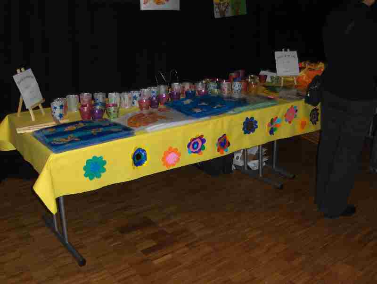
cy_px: 142
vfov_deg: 40.7
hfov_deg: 52.6
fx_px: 381
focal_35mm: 35
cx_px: 188
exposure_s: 1/60
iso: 100
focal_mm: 7.5
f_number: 2.8
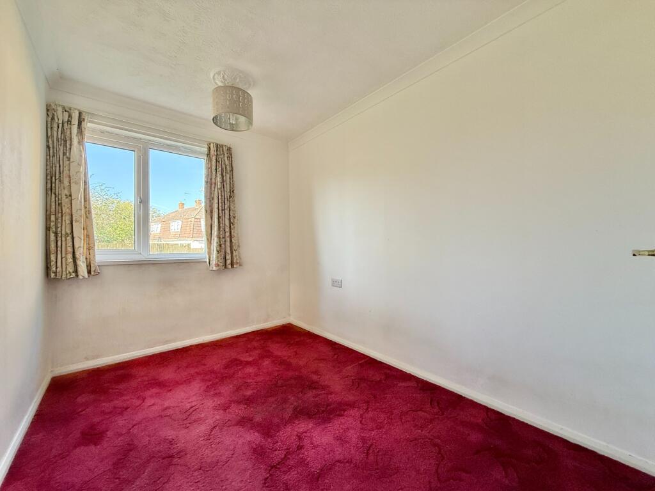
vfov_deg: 85.7
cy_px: 246
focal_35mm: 14
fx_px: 265
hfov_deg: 102.1
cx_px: 328
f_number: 2.2
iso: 160
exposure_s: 1/99
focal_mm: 2.22
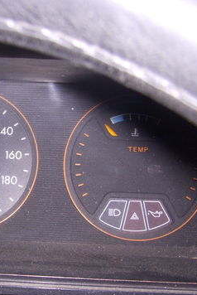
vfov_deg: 28.3
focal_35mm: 71
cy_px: 185
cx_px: -43
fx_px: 582
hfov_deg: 18.2
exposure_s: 1/30
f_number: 3.3
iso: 100
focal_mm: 6.3
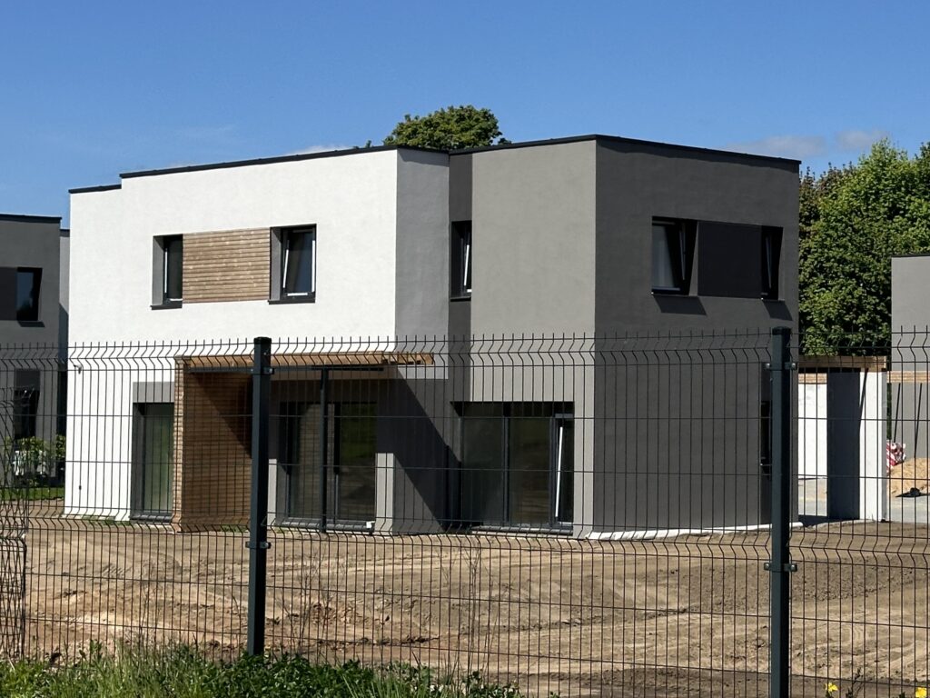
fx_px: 1290
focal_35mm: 48
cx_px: 465
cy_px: 349
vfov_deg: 30.3
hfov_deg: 39.7
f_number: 1.78
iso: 64
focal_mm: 6.86
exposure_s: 1/7634
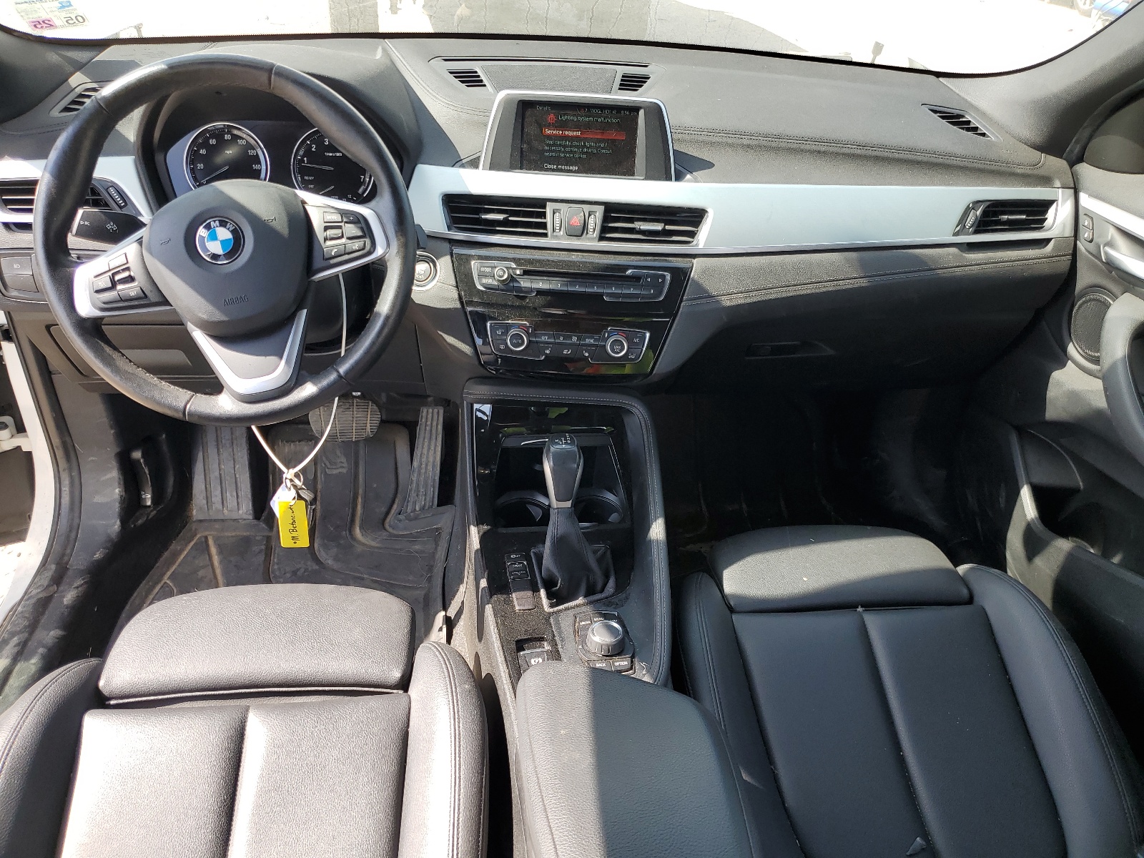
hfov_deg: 67.3
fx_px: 859
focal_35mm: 26
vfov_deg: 53.1
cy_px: 429
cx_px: 572
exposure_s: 1/400
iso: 50
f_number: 1.5
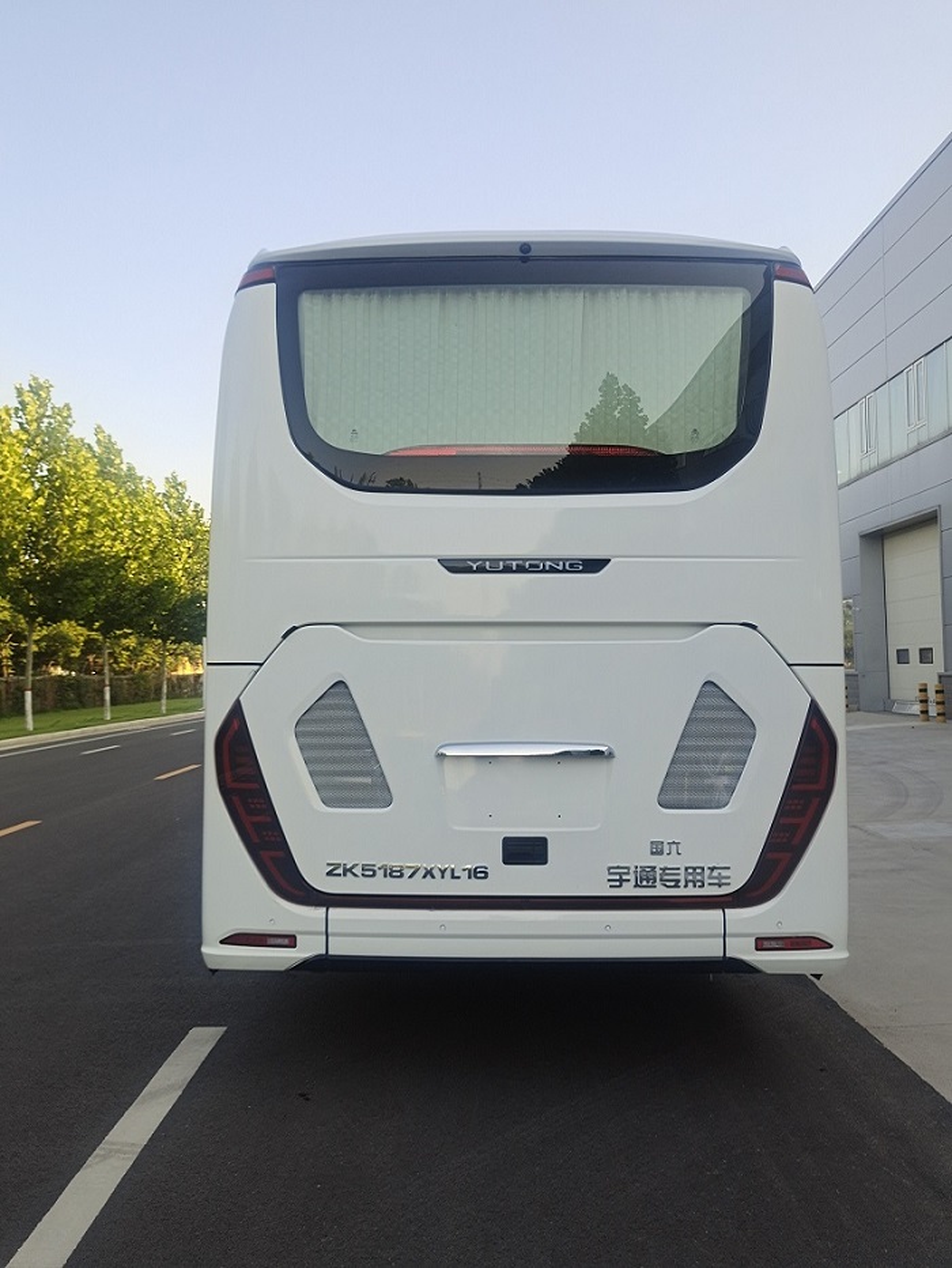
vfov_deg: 67.3
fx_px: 953
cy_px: 634
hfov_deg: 53.1
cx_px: 476
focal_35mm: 26
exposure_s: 1/316
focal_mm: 5.58
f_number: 1.8
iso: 50
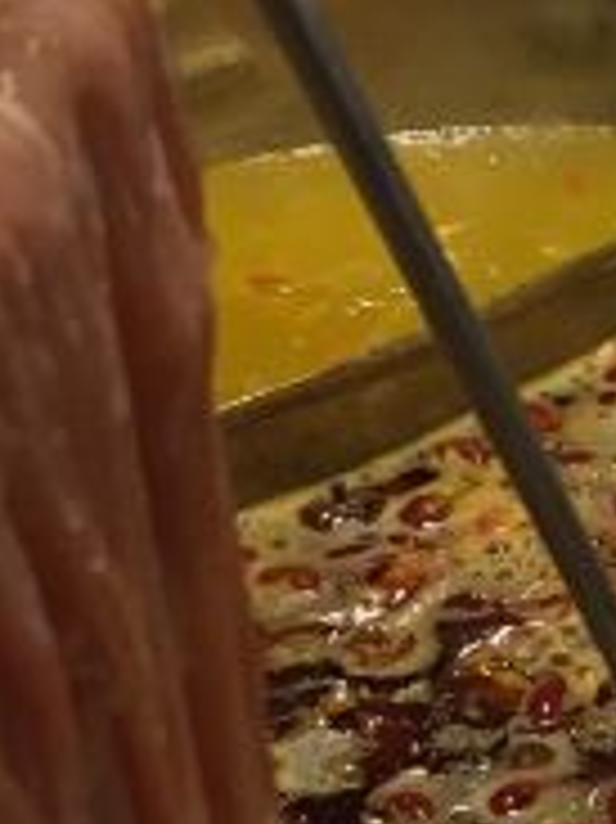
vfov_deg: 17.7
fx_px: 2637
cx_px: 1167
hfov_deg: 12.1
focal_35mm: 111
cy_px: 491
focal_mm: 4.15
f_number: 2.2
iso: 200
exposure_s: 1/33
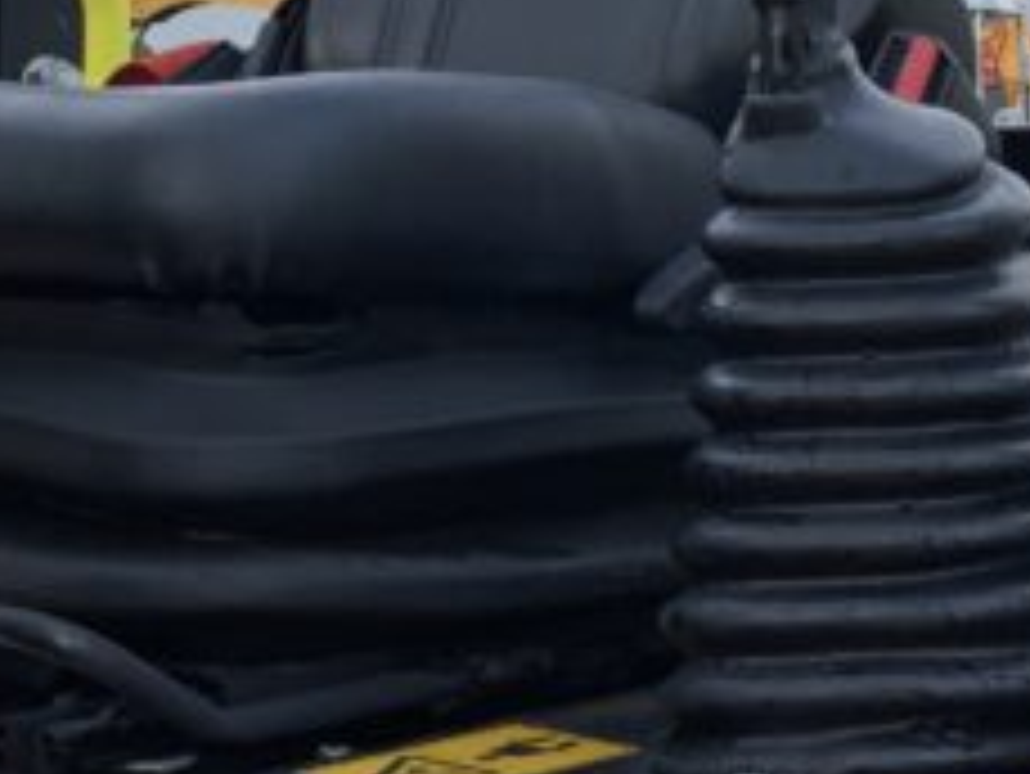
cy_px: -180
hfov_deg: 24.1
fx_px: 2411
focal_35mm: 81
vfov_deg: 17.3
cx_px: 450
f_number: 1.8
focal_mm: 3
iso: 16
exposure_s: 1/146
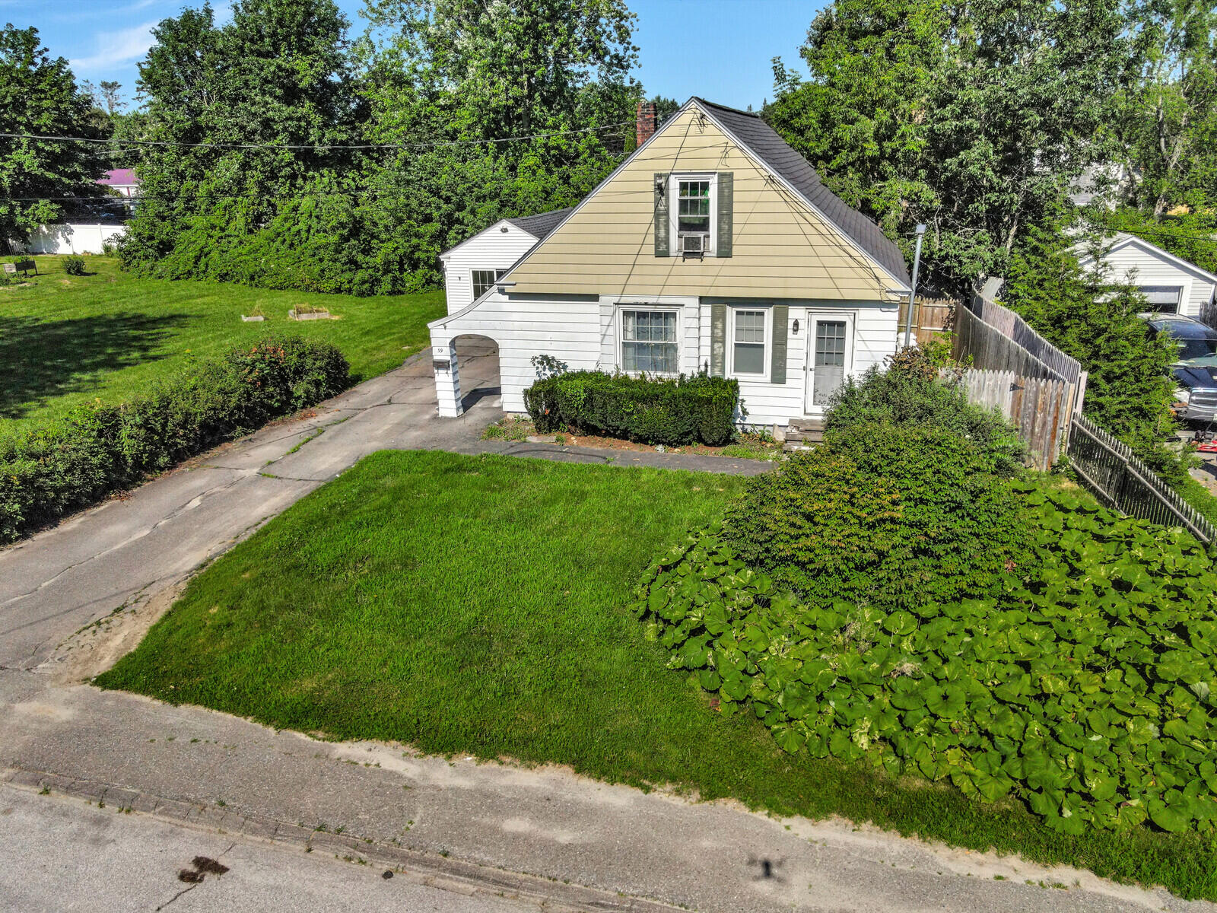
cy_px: 456
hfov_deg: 71.6
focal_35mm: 24
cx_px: 608
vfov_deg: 56.8
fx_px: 844
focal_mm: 4.5
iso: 200
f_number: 2.8
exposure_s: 1/2500
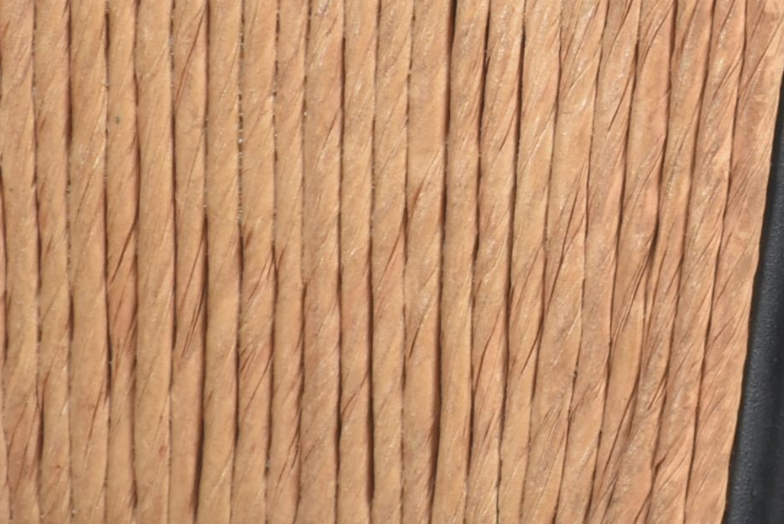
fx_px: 14733
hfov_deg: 3.0
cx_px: 1145
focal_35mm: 676
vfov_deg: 2.0
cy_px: -121
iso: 200
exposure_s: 1/160
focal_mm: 140
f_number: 9
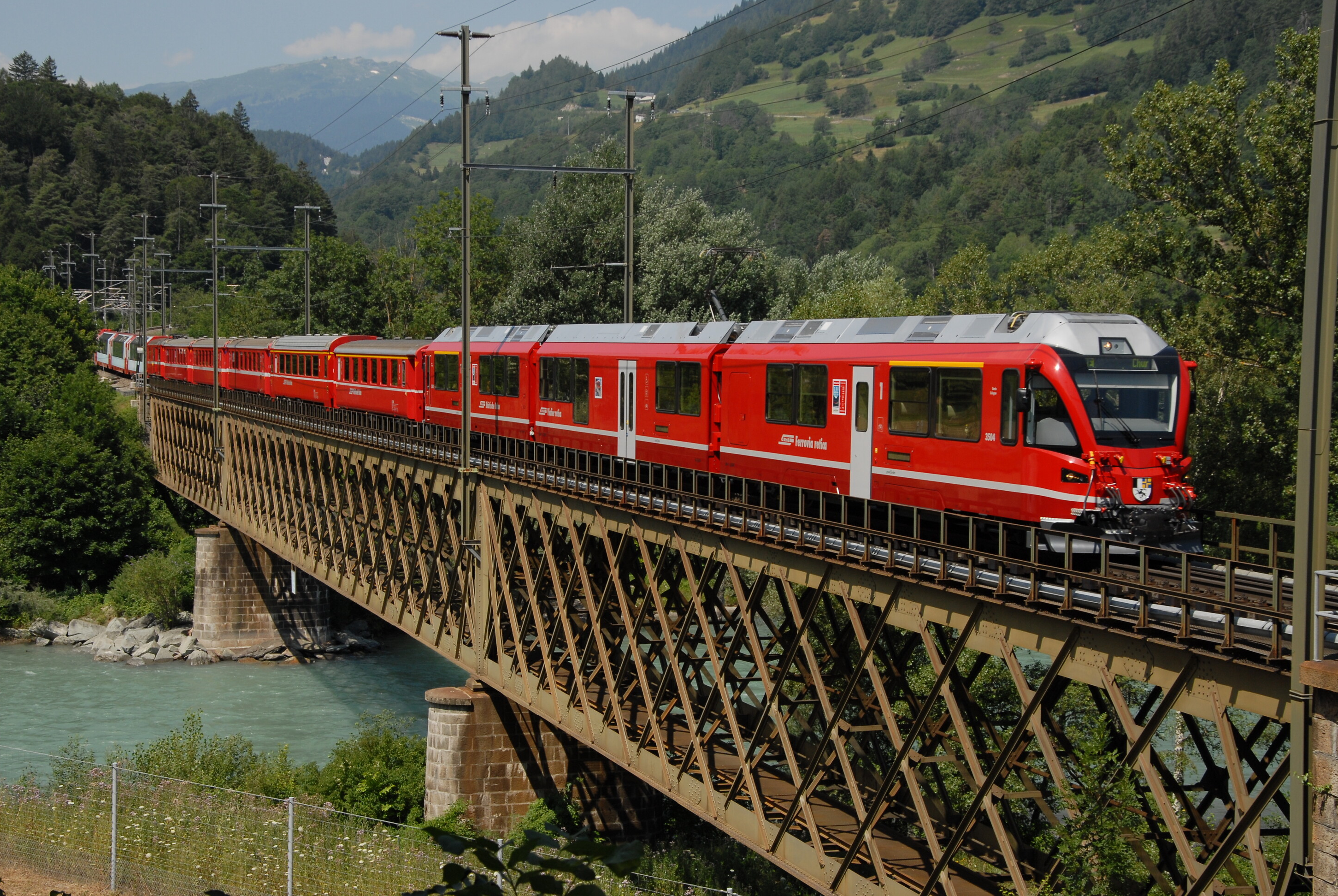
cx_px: 655
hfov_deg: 32.3
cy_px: 451
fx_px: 2307
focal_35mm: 62
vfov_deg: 22.0
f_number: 8
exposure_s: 1/500
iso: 200
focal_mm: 40
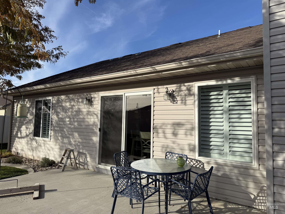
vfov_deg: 56.8
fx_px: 198
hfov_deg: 71.6
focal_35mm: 24
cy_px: 107
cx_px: 142
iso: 80
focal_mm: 6.76
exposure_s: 1/4167
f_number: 1.78
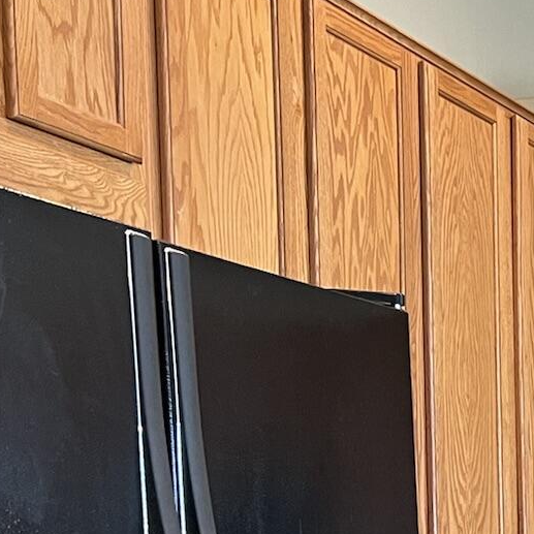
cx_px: 914
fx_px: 1588
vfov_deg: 17.7
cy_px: 729
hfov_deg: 16.5
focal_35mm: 91
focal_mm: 5.7
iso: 200
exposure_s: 1/60
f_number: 1.5
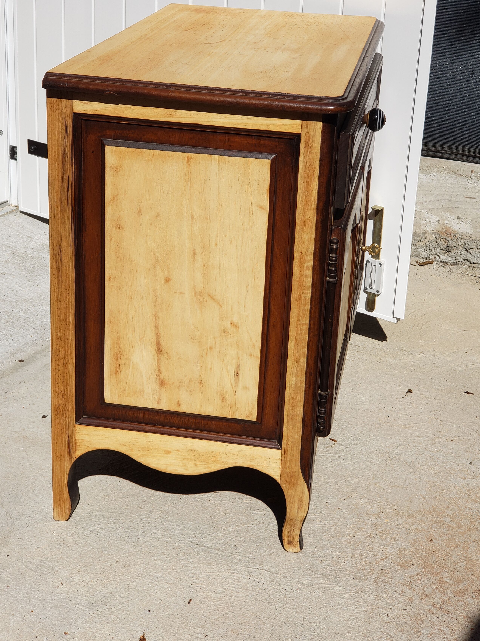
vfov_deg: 31.1
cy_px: 260
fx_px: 1146
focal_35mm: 62
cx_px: 240
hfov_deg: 23.6
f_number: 2.4
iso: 32
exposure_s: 1/1314
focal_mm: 6
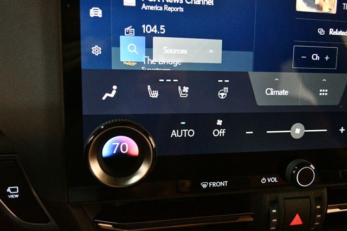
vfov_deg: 43.6
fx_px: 289
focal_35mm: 30
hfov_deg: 62.0
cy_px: 116
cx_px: 174
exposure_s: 1/60
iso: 10000
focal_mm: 20
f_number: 3.8
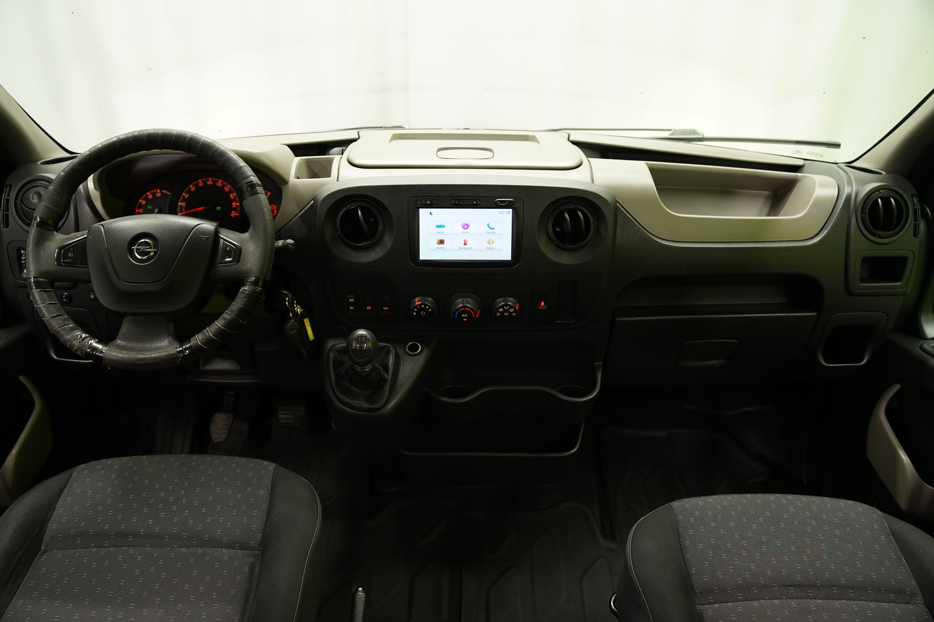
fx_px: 726
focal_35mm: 28
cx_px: 467
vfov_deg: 46.4
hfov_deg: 65.5
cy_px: 311
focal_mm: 28
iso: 800
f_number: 5.6
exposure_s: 1/10
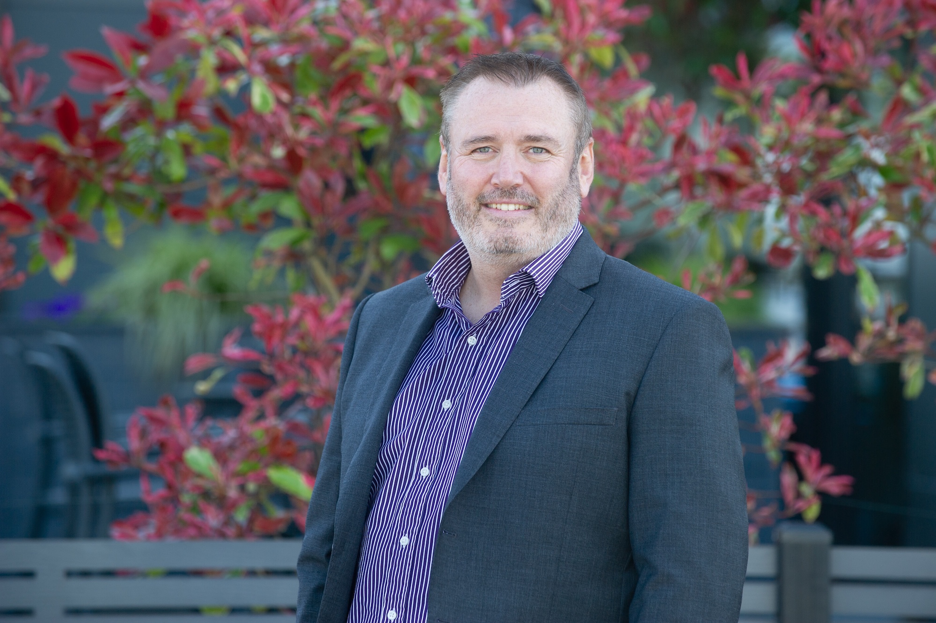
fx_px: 5197
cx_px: 468
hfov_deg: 10.3
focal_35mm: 200
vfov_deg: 6.9
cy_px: 312
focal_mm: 200
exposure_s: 1/250
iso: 250
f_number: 4.5
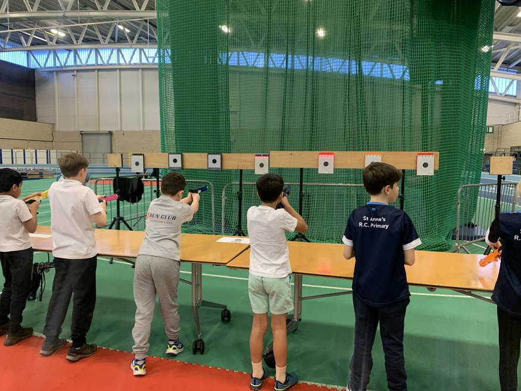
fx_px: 391
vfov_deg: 53.1
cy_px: 196
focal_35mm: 26
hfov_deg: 67.3
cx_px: 260
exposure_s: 1/48
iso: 250
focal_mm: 4.25
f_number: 1.8
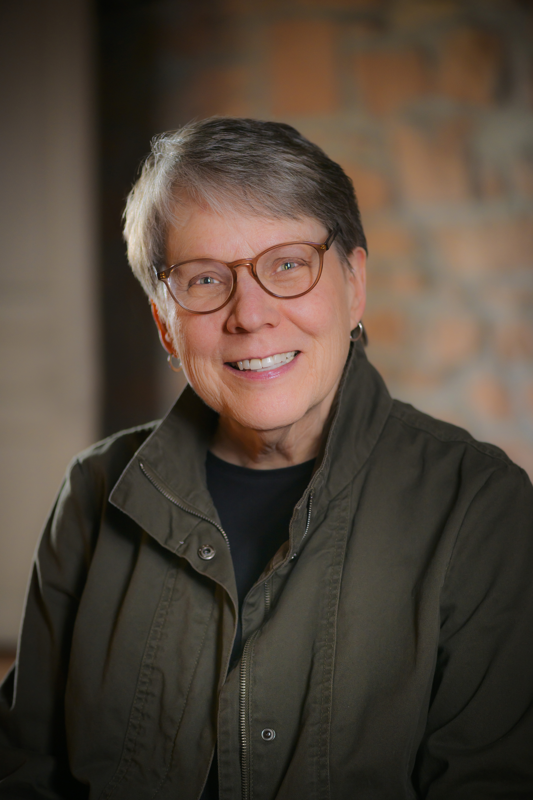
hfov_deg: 13.0
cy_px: 400
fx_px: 2332
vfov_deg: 19.5
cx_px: 266
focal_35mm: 105
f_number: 3
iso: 200
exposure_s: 1/20
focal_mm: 105
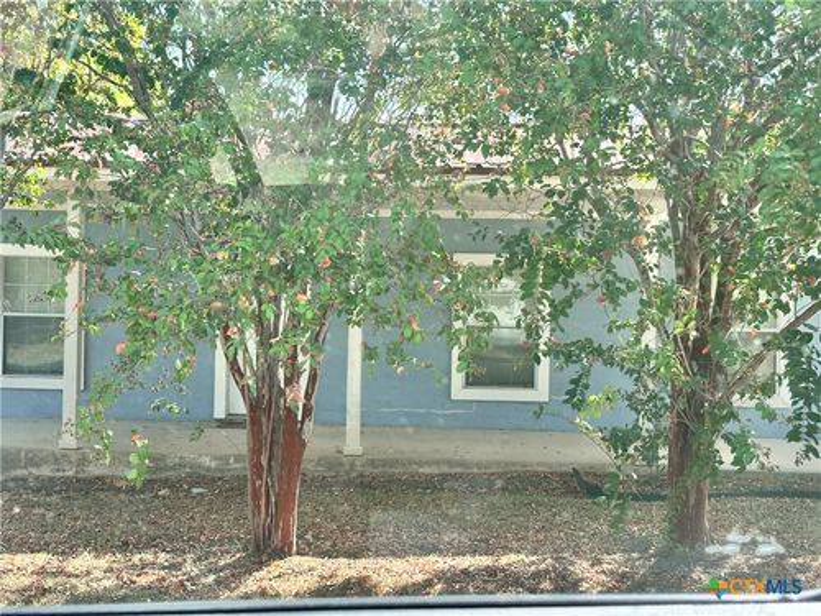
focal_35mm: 48
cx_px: 410
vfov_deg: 30.3
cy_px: 308
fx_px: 1138
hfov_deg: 39.7
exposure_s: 1/571
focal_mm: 6.86
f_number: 1.78
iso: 64
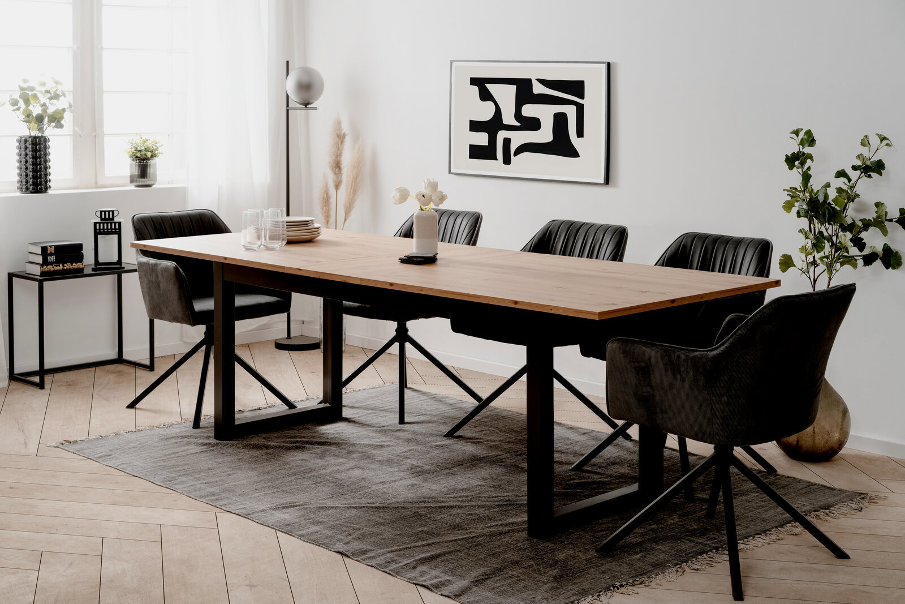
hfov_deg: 36.2
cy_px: 302
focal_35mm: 55
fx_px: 1383
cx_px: 452
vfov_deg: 24.6
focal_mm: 55
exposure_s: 1/4
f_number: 9
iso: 100
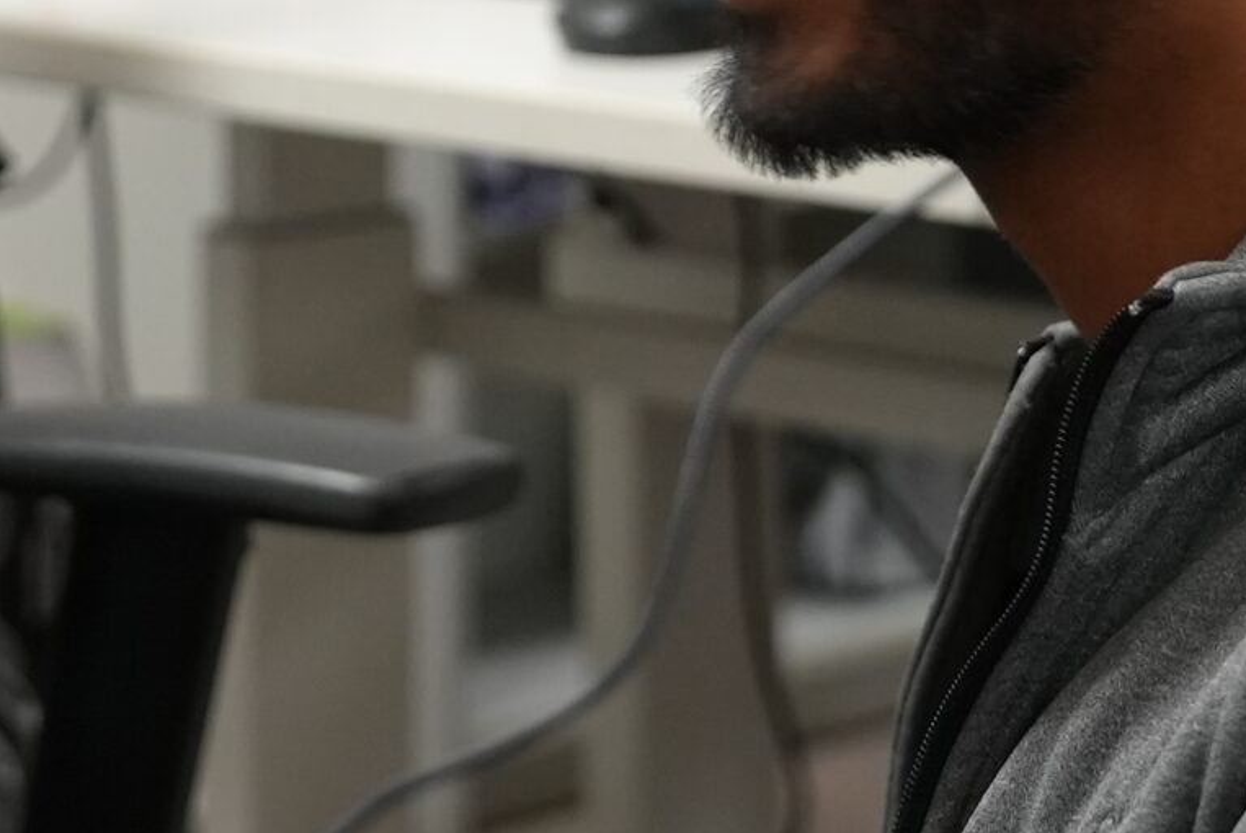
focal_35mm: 161
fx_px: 5576
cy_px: -278
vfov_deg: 8.4
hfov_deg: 12.7
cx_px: 181
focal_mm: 48
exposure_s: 1/160
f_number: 4
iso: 3200
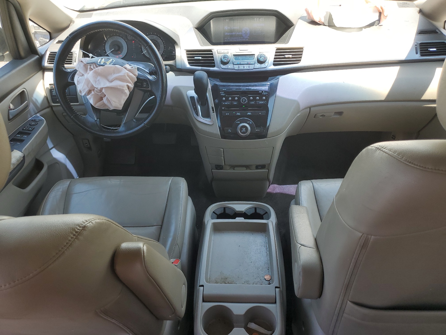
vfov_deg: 53.1
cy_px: 168
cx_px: 223
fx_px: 335
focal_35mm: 26
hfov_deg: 67.3
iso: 50
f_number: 1.5
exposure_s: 1/263
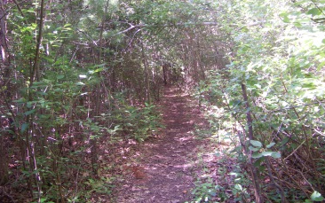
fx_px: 346
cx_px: 162
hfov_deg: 50.4
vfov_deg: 32.7
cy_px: 79
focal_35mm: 39
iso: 113
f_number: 2.8
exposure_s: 1/30
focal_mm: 5.85
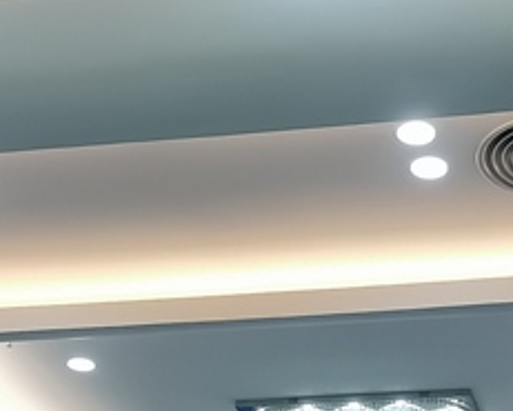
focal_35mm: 98
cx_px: 469
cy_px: 620
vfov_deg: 14.6
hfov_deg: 19.2
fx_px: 1489
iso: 64
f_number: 1.8
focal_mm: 5.58
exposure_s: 1/100
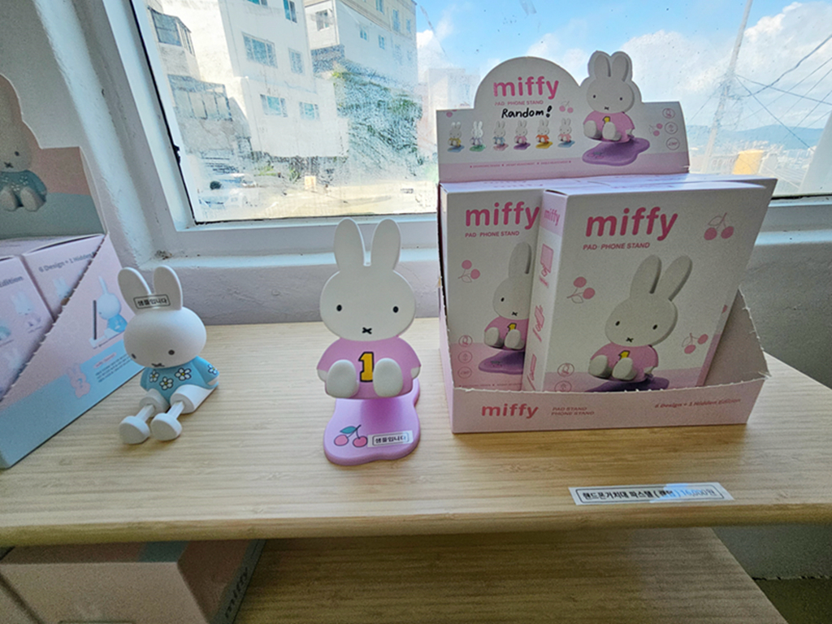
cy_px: 312
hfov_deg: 106.2
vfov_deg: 89.9
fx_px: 312
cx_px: 416
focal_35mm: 13
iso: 64
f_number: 2.2
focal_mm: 2.2
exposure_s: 1/792
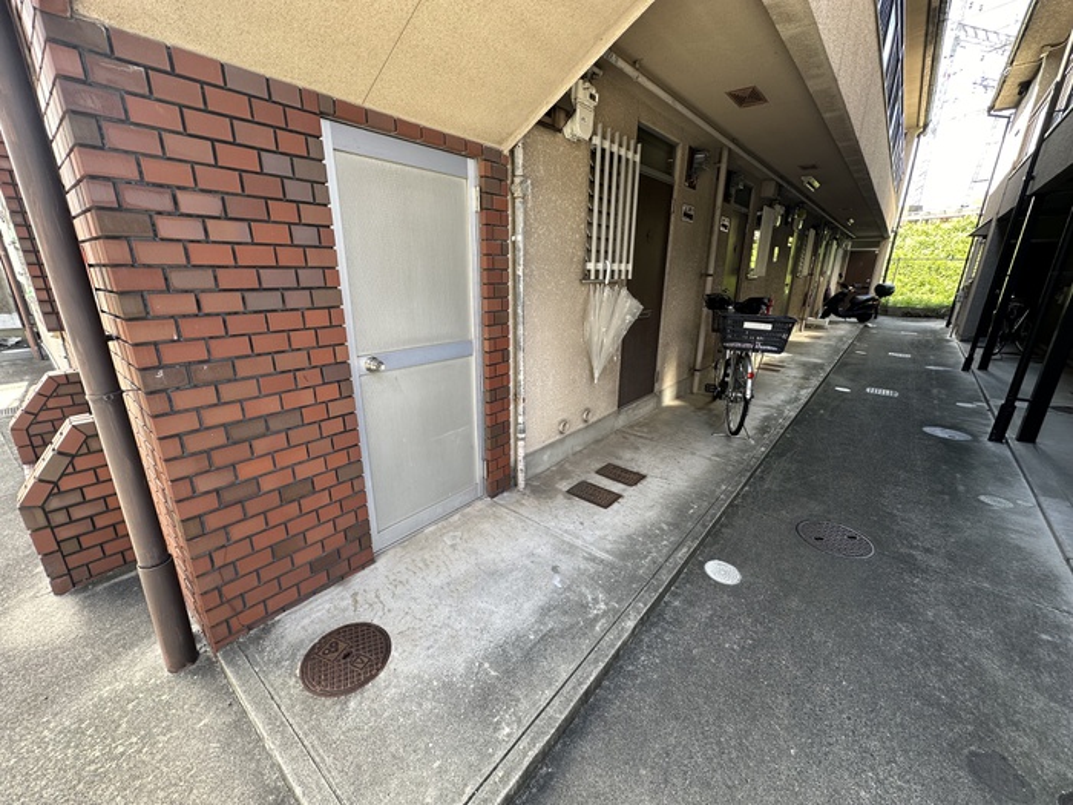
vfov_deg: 85.7
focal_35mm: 14
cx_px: 536
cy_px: 402
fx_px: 434
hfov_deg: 102.1
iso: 64
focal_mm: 2.22
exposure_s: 1/99
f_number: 2.2
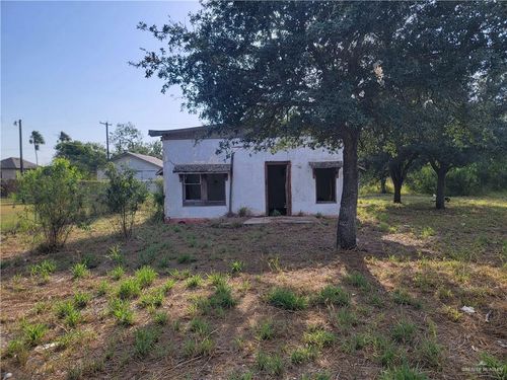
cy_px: 190
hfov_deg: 71.6
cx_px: 254
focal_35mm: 24
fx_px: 352
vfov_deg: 56.8
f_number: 1.8
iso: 16
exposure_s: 1/707
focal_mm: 6.7
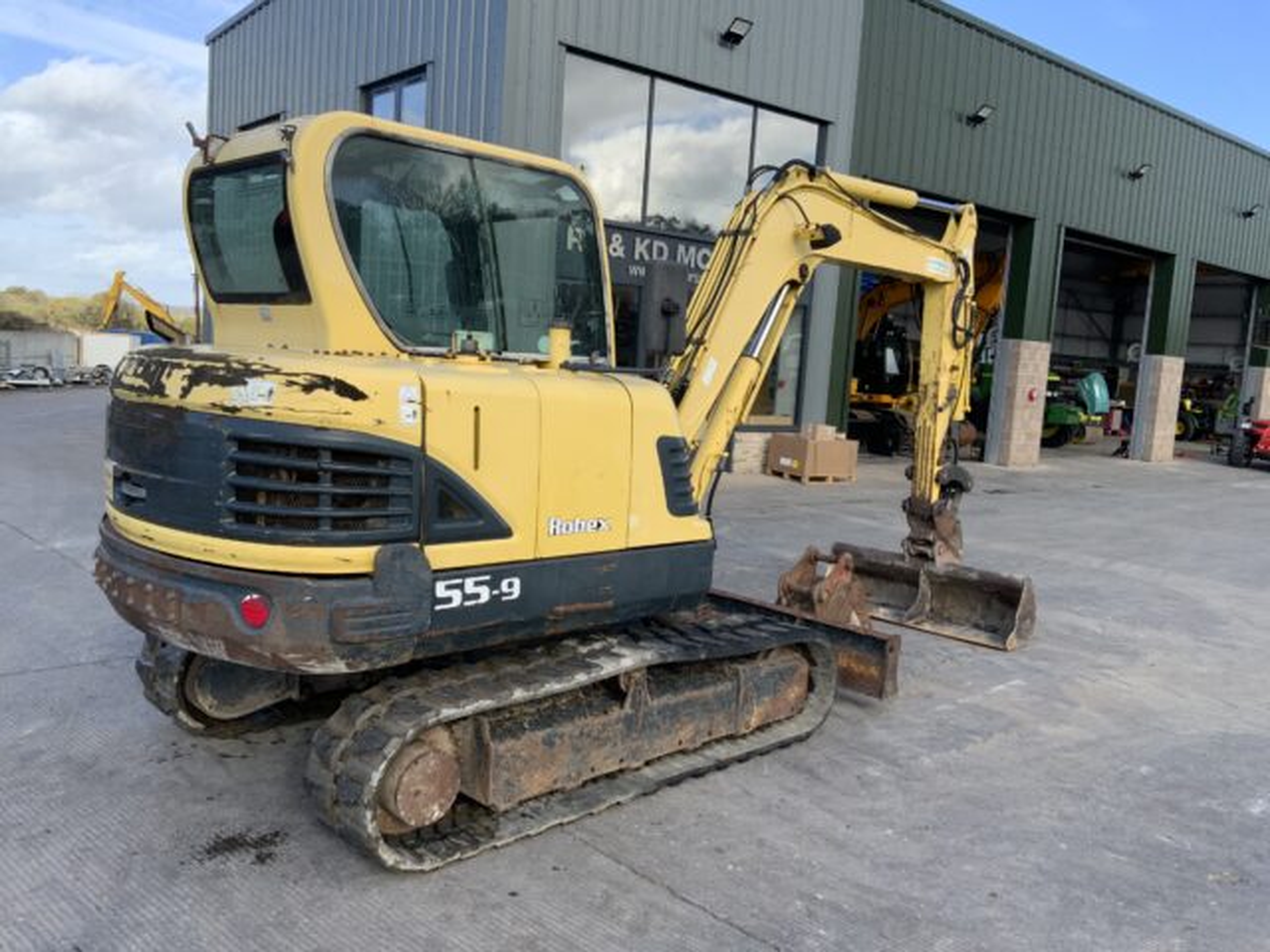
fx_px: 1064
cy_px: 476
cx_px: 635
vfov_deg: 48.2
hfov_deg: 61.7
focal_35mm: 29
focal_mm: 3
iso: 16
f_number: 1.8
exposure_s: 1/613
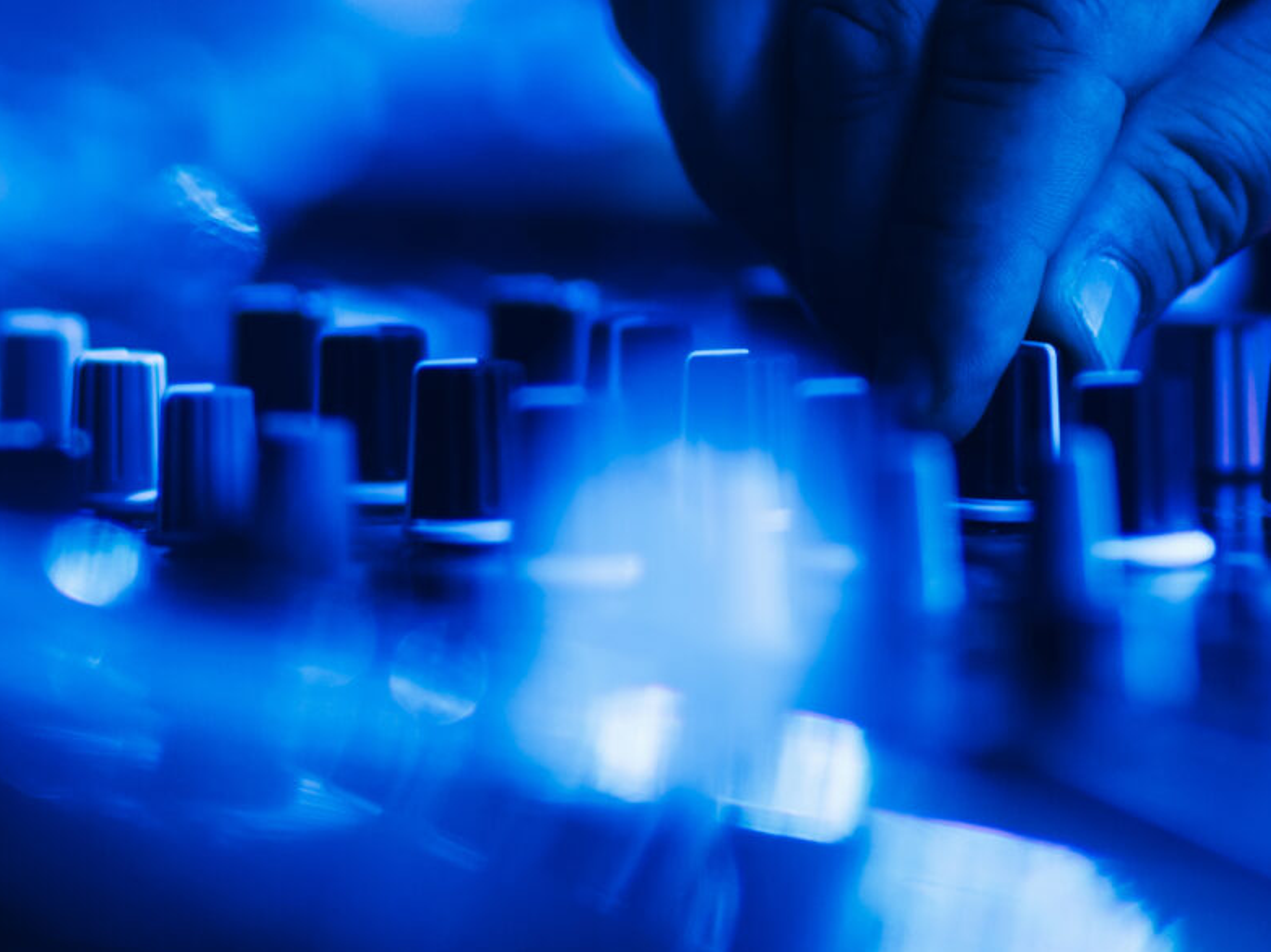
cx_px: 709
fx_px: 9802
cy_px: 71
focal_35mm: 267
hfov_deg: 7.4
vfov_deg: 5.6
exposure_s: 1/200
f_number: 1.4
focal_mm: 85
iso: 640
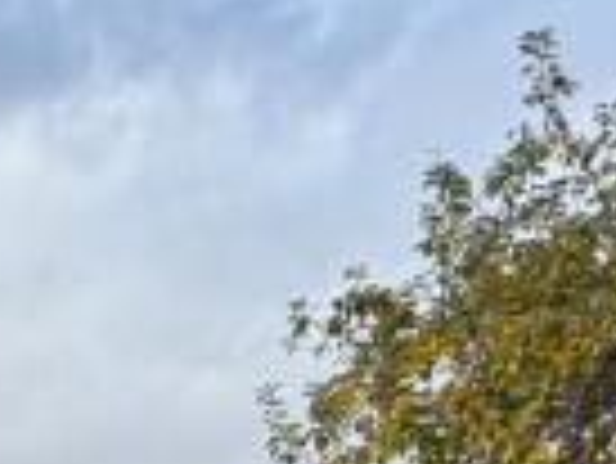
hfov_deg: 16.3
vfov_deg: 12.6
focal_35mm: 102
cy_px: 944
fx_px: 1817
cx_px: -488
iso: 100
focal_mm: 6.76
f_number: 1.78
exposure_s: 1/1770
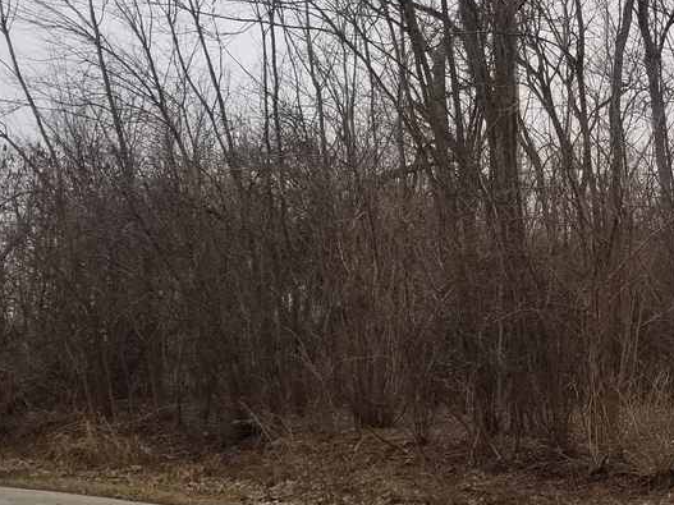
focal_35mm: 71
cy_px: 265
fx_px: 1382
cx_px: 609
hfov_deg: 26.5
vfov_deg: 20.7
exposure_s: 1/195
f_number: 1.7
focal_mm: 4.3
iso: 50
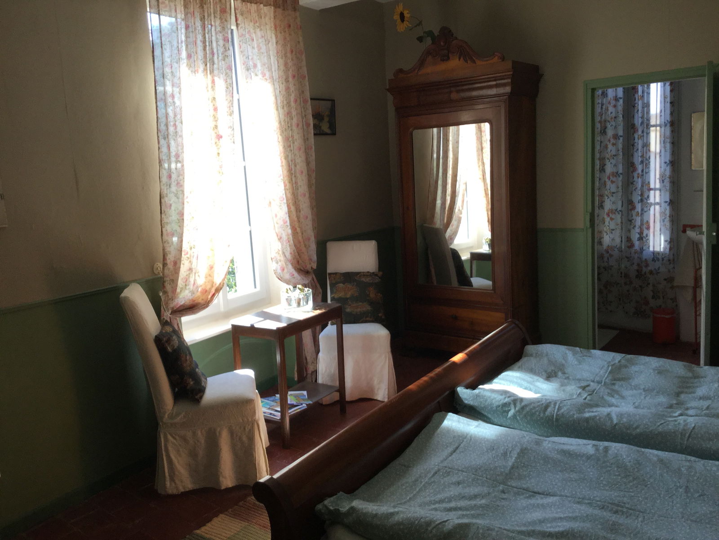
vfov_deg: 45.4
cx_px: 360
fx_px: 644
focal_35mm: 31
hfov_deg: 58.4
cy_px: 270
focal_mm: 3.3
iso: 40
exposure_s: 1/100
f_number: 2.4
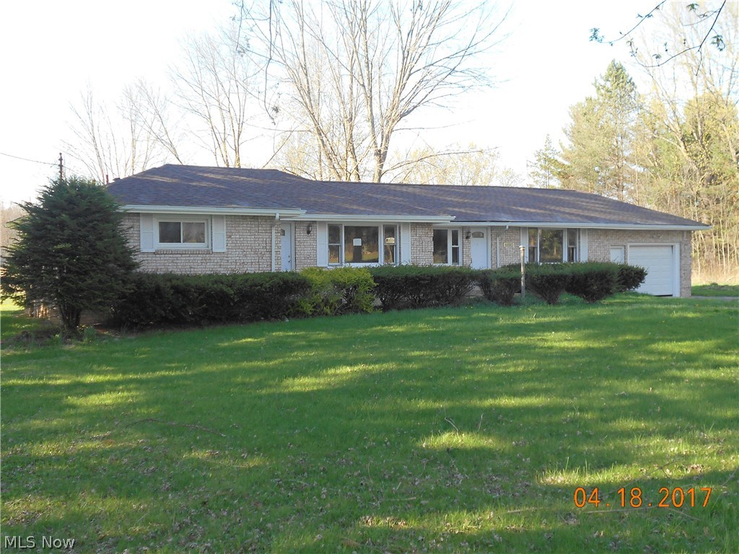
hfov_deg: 47.9
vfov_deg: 36.8
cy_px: 277
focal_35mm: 39
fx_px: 833
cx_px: 370
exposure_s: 1/100
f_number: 3.9
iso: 80
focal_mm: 6.7
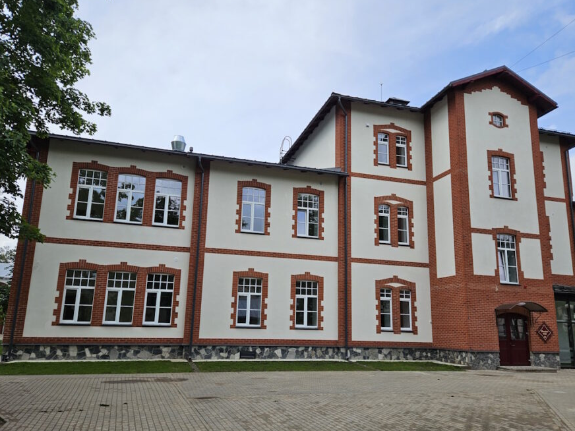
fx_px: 448
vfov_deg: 51.3
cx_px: 289
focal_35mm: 27
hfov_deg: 65.3
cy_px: 235
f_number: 1.8
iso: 25
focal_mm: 5.4
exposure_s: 1/1402
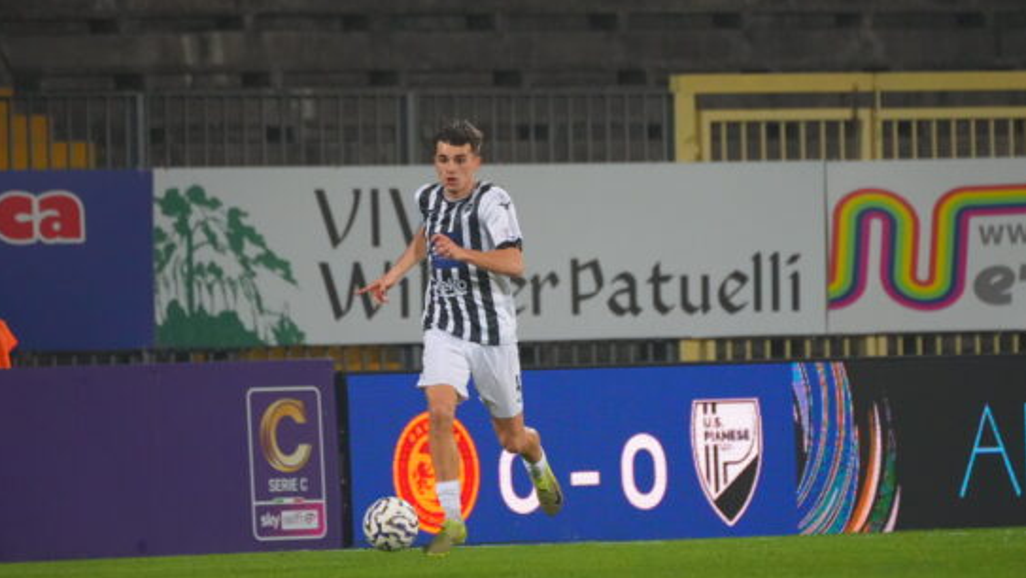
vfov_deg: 1.9
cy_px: 307
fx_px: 17201
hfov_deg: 3.4
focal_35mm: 632
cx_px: 512
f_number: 5.6
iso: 6400
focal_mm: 400
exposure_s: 1/1000
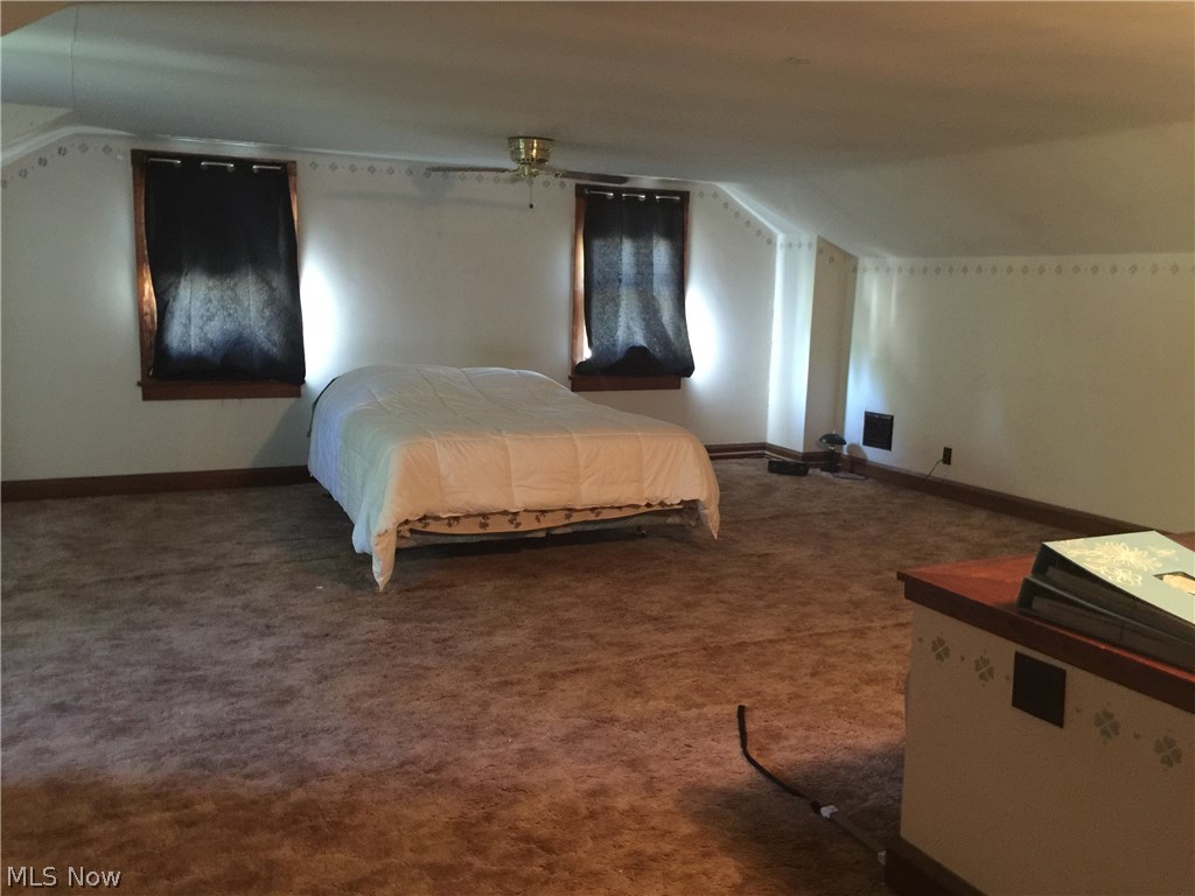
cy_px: 448
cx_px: 598
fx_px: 1001
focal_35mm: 29
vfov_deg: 48.2
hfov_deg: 61.7
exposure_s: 1/4
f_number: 2.2
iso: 125
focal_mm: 4.15
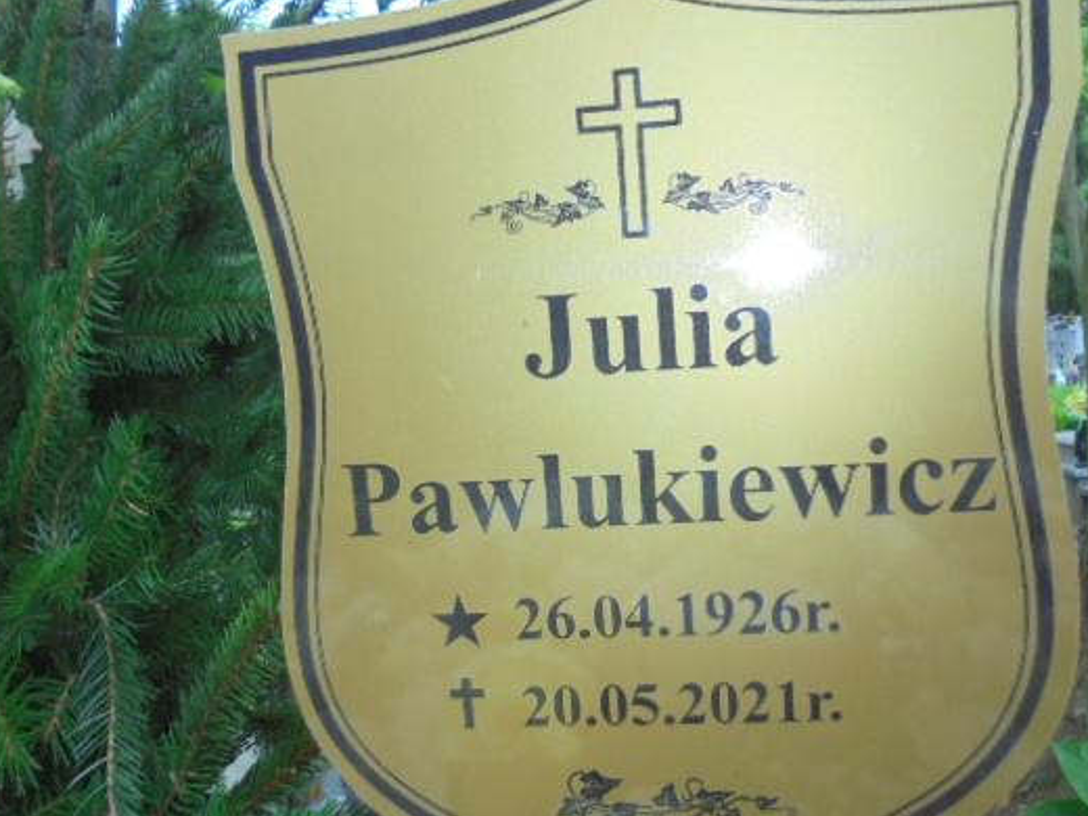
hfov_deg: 56.8
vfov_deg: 44.1
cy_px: 448
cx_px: 575
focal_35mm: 32
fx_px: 1006
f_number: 3.5
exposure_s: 1/80
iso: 100
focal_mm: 4.6
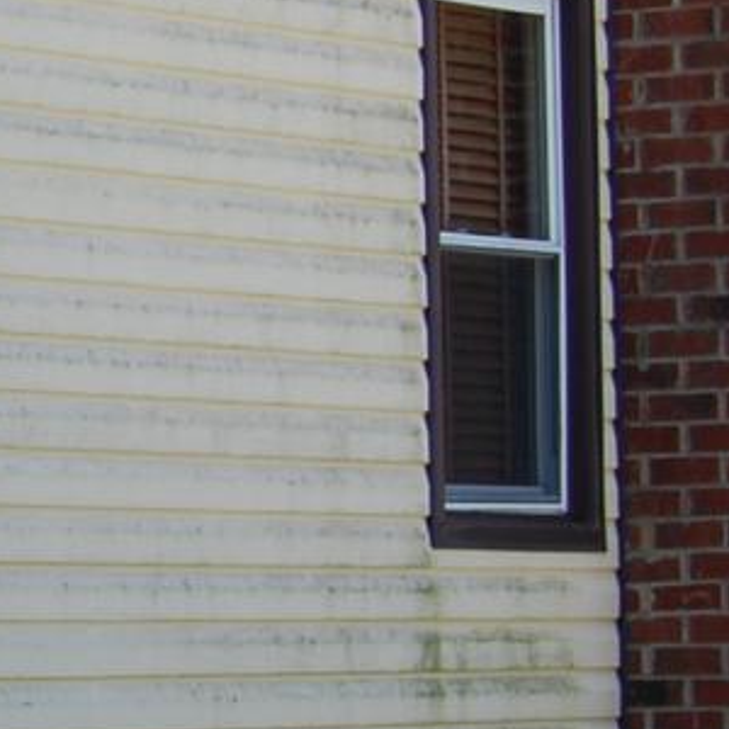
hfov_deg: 5.9
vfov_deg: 6.3
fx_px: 6648
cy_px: 559
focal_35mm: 279
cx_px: -1234
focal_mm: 32
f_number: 7.1
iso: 100
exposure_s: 1/200
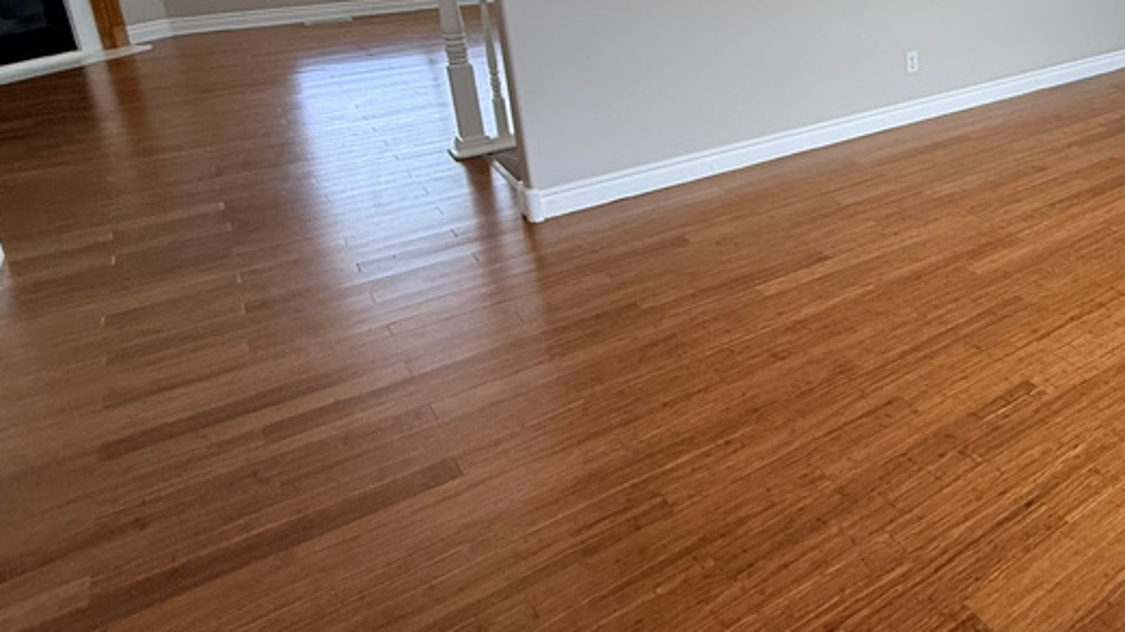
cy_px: 69
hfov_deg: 52.7
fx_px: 895
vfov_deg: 36.6
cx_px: 1095
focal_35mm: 30
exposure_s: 1/120
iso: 125
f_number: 2.2
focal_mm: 2.22
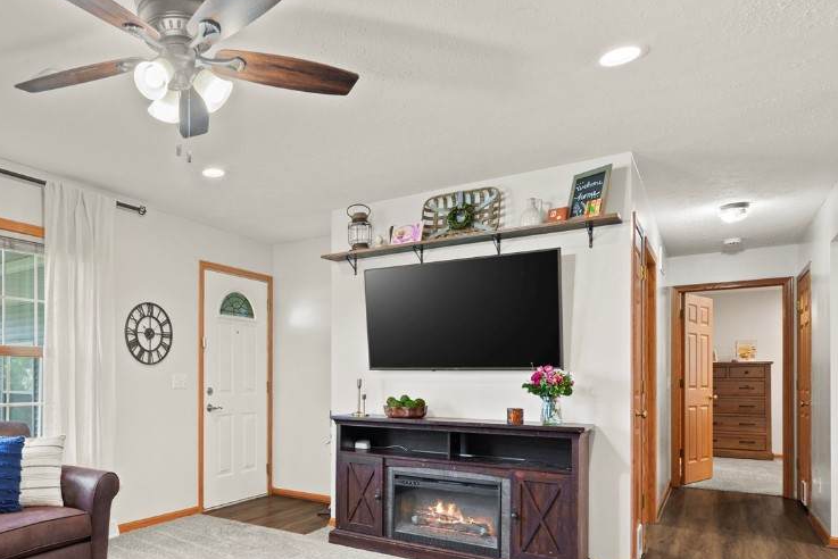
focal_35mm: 25
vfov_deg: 50.4
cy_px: 372
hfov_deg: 67.8
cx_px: 230
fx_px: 582
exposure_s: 1.3
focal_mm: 16
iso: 640
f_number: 10
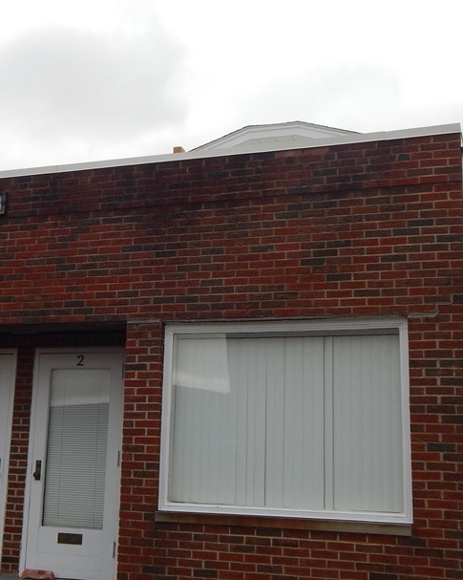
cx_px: 114
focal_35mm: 56
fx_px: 960
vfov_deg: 33.6
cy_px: 257
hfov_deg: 26.7
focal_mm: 6.1
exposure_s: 1/500
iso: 125
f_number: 3.3
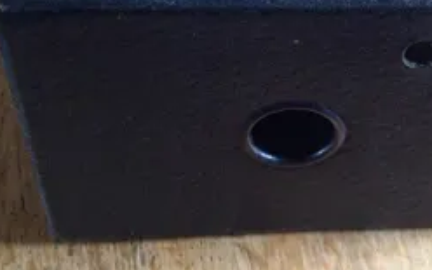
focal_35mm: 72
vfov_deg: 17.9
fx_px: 848
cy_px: 33
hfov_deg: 28.3
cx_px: 313
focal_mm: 4.28
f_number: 2.4
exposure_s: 1/15
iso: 160
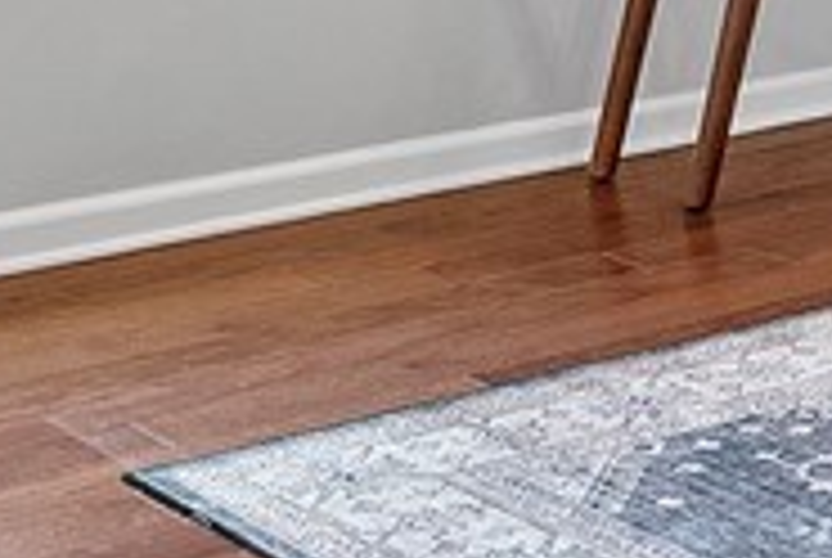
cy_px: -468
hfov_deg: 15.2
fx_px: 2847
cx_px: 1297
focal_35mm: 123
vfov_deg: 10.5
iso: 800
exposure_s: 1/2.5
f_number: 8
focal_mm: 21
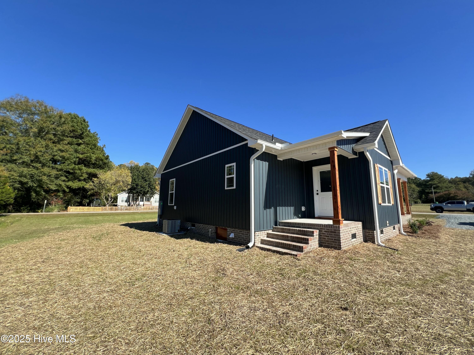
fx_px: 178
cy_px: 178
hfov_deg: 106.2
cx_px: 237
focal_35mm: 13
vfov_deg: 89.9
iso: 32
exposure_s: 1/769
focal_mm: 1.57
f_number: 1.8
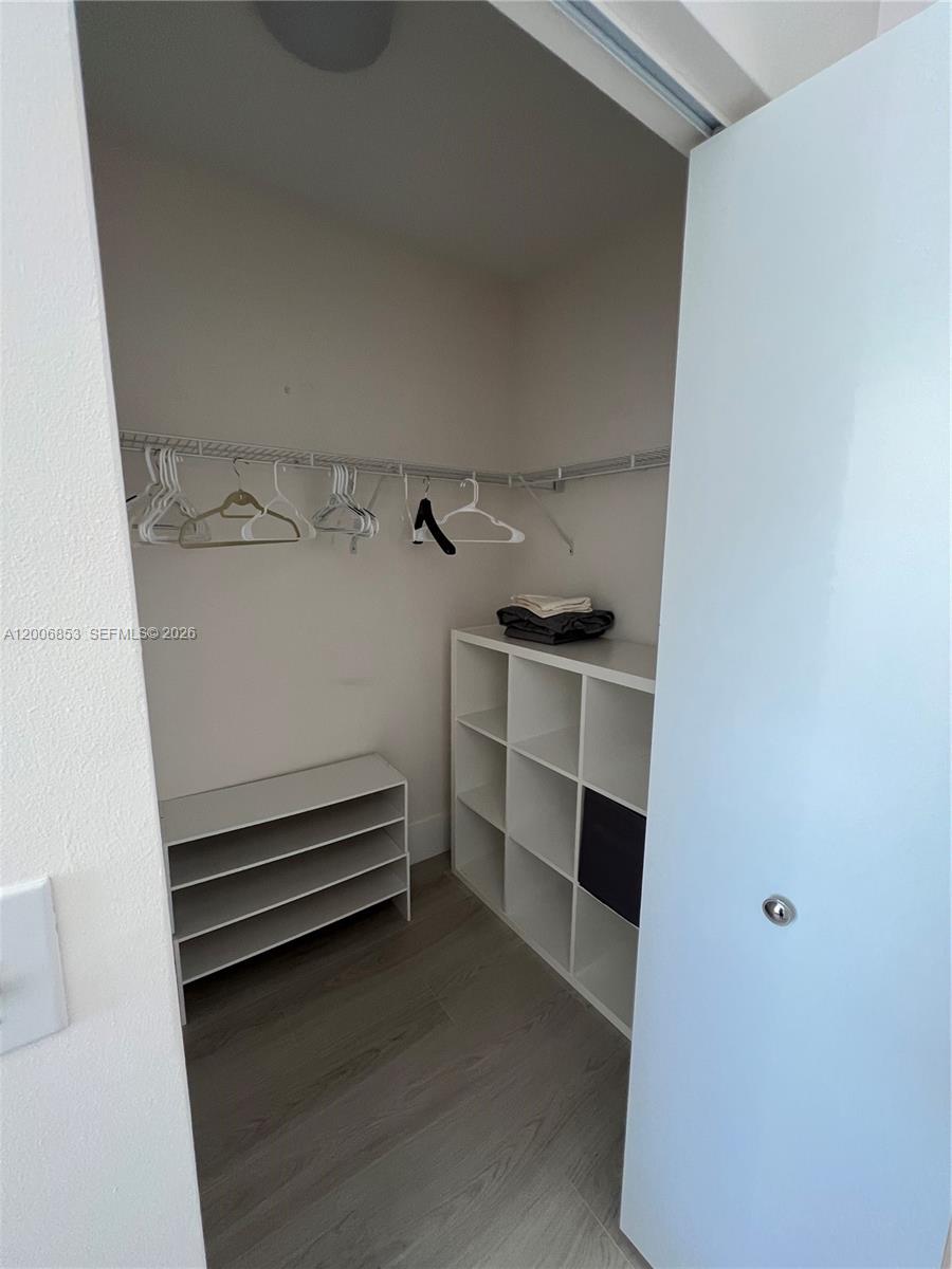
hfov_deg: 89.9
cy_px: 634
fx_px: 477
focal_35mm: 13
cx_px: 476
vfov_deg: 106.2
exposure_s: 1/60
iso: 250
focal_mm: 1.57
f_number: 1.8
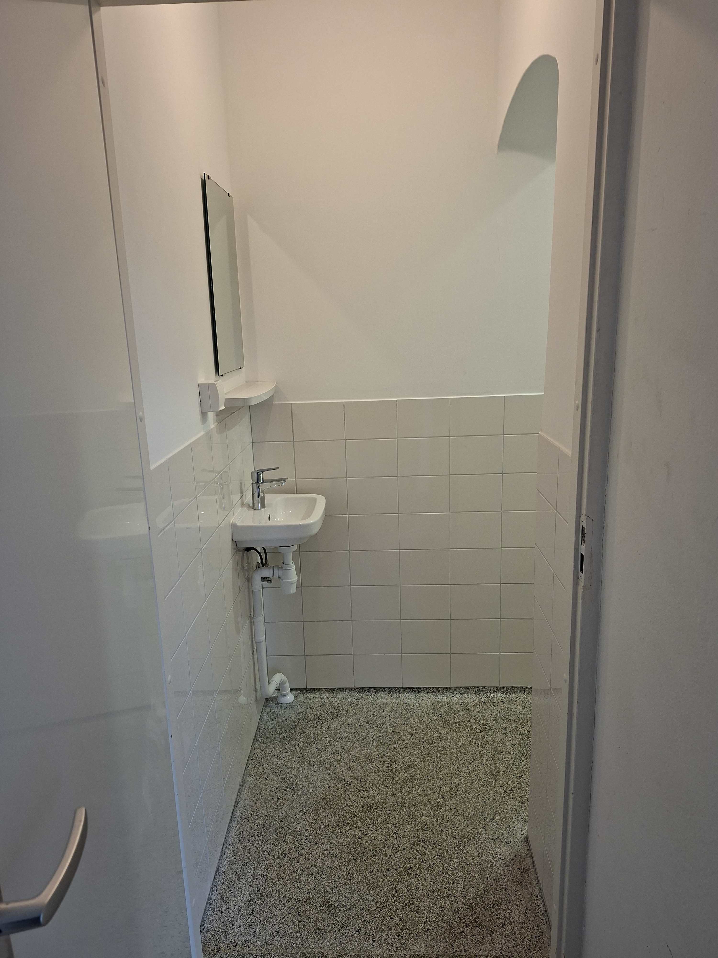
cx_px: 359
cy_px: 479
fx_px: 636
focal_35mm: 23
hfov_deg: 58.9
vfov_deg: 73.9
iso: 250
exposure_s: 1/100
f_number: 1.8
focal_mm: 5.54
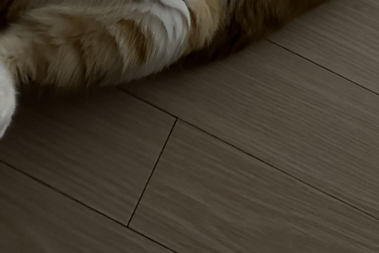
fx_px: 821
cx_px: 219
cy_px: -174
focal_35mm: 78
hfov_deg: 26.0
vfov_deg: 15.5
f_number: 1.78
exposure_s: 1/30
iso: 1250
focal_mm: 6.86
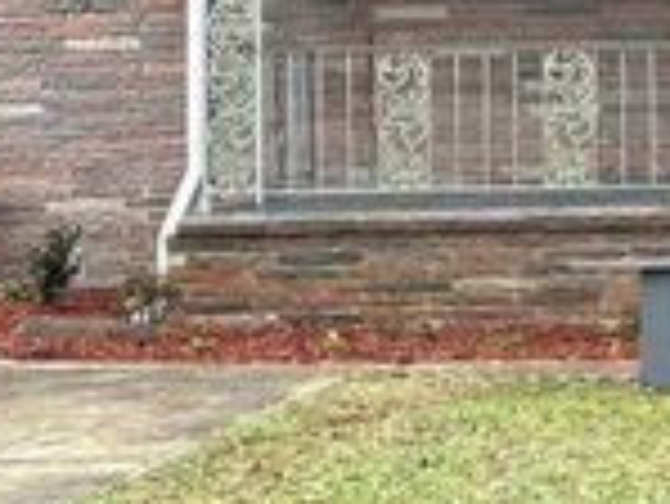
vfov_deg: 9.2
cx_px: 1061
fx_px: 3119
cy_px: -32
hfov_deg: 11.6
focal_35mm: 161
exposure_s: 1/113
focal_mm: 6.86
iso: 80
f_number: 1.78
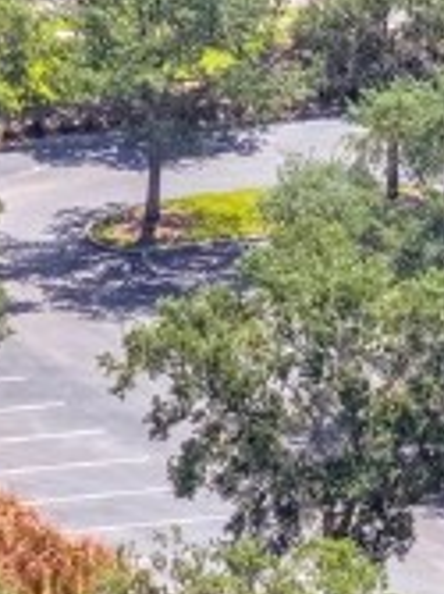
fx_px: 7363
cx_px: -568
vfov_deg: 4.6
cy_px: -420
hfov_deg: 3.4
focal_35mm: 430
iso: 110
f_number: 2.8
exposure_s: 1/1000
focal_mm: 19.35
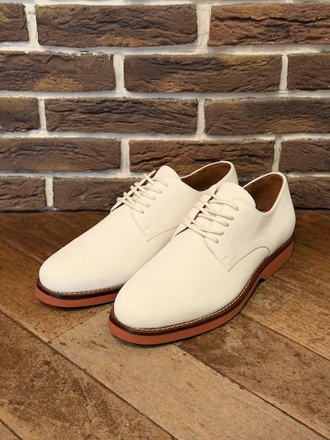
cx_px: 165
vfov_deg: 39.6
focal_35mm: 48
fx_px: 610
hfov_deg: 30.3
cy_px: 220
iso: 320
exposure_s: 1/40
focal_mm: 6.76
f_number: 1.78
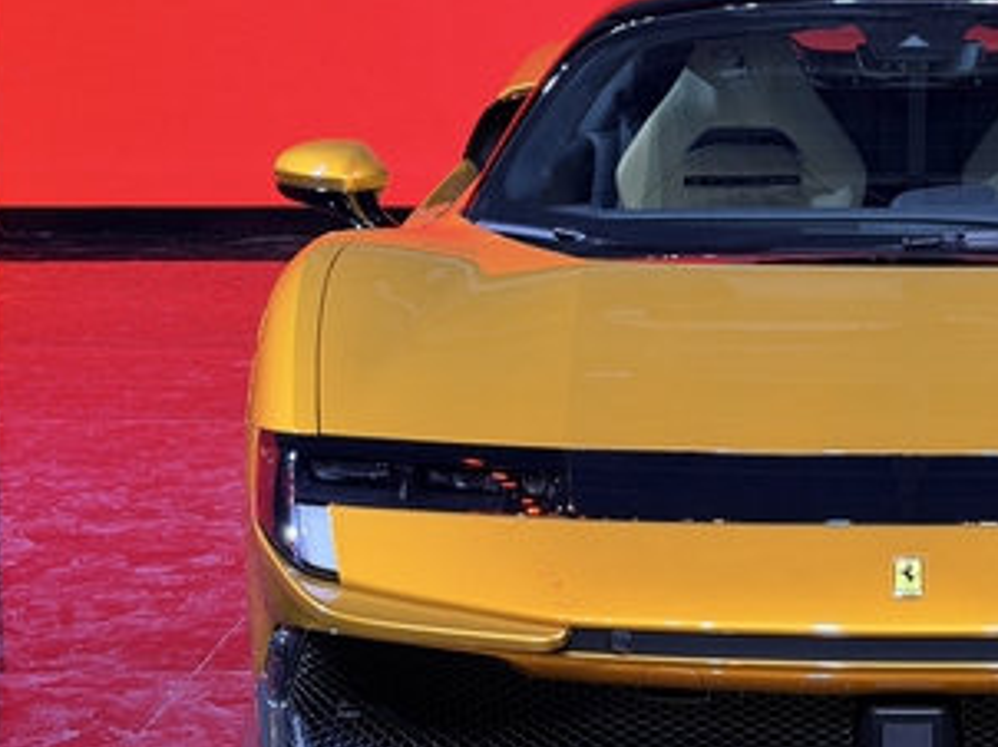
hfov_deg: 18.4
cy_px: 223
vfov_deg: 14.0
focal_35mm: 105
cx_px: 909
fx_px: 3025
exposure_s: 1/102
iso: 100
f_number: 1.78
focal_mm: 6.76
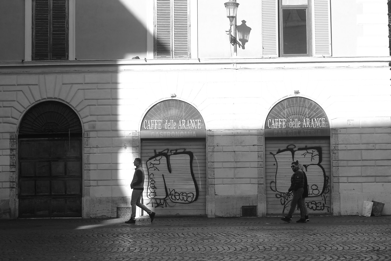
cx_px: 196
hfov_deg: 27.0
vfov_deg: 18.2
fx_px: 815
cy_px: 130
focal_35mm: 75
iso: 100
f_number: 4.8
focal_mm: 50
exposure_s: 1/350
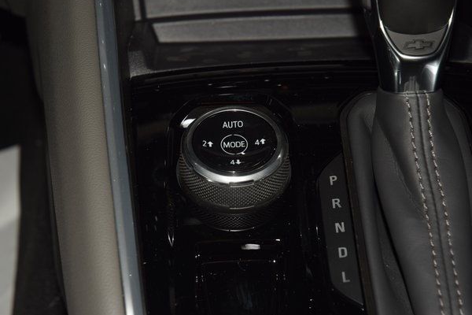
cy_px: 148
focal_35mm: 112
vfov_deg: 12.2
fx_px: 1468
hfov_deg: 18.3
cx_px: 239
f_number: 8
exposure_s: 1/125
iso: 100
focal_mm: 70
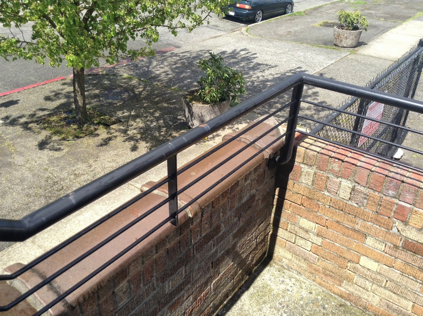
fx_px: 403
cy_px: 158
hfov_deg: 55.4
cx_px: 212
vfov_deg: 42.8
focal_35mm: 33
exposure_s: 1/546
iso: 32
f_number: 2.4
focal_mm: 3.3
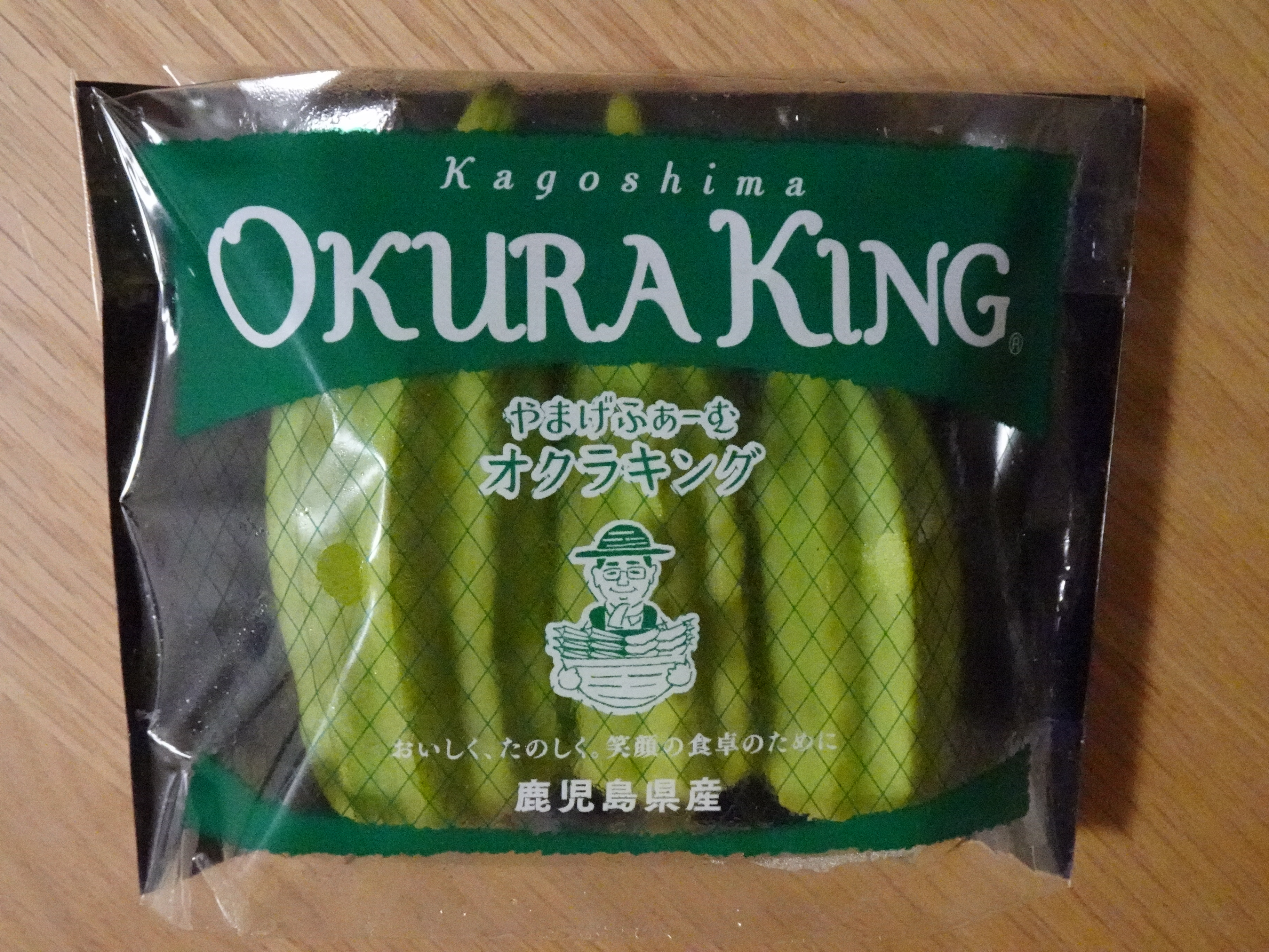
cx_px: 634
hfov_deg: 51.4
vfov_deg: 39.7
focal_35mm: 36
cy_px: 476
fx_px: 1320
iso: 3200
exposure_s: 1/125
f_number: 4
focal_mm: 6.08
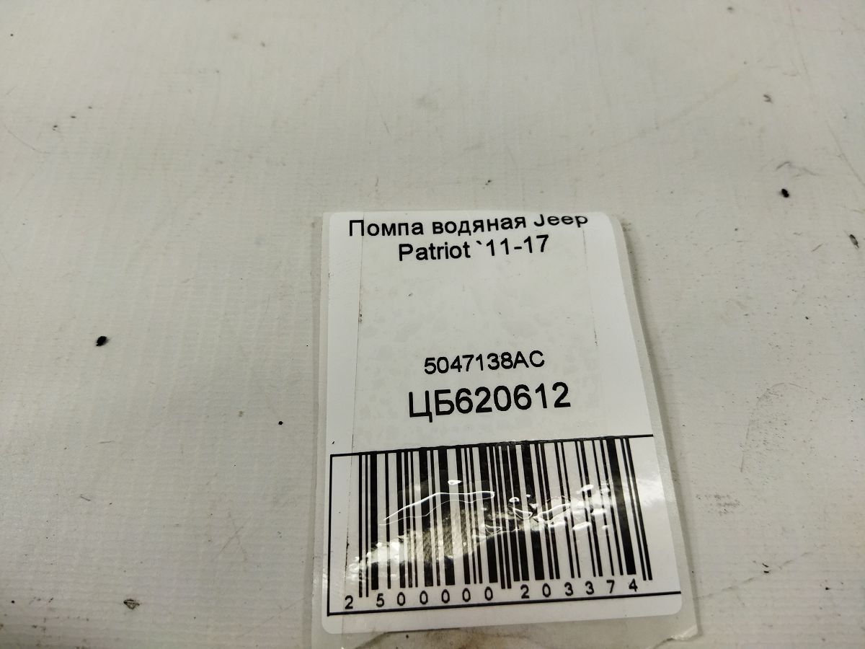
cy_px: 324
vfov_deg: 51.4
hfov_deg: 65.3
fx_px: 675
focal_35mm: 27
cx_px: 432
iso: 100
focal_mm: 4.71
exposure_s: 1/266
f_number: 1.79
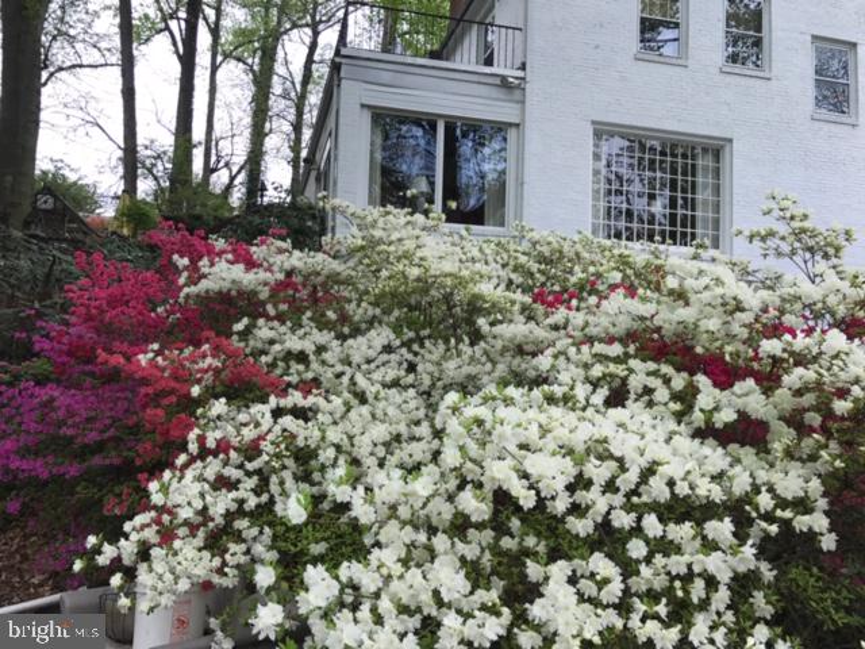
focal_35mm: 28
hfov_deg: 63.4
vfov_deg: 49.7
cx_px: 432
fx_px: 700
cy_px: 324
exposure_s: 1/422
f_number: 1.8
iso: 20
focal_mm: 3.99
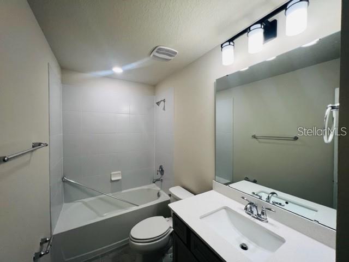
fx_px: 131
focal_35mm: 13
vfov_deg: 89.9
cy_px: 131
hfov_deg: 106.2
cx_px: 174
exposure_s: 1/120
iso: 100
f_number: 1.8
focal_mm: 1.57
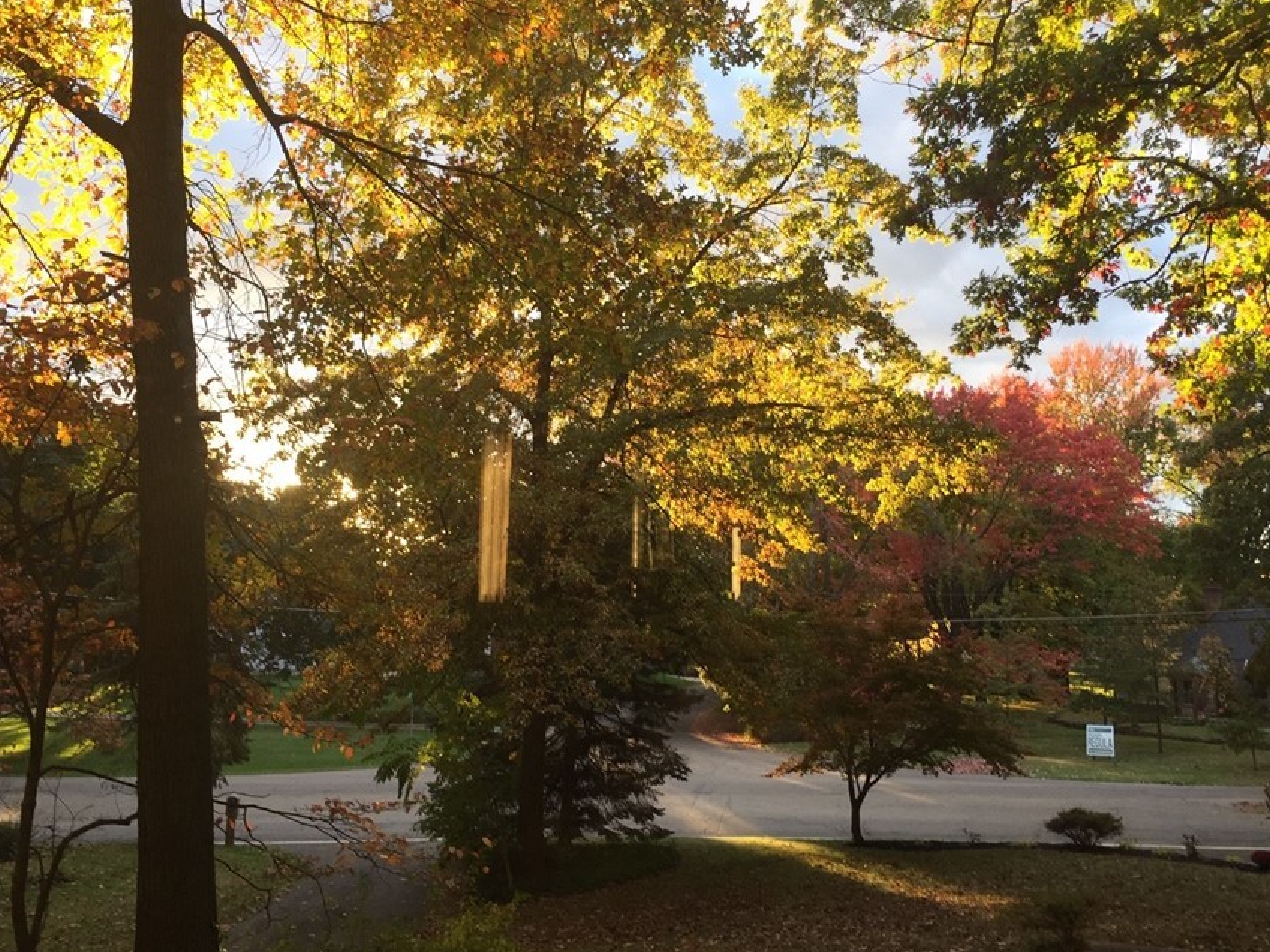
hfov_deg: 52.6
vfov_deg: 40.6
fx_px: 1284
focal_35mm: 35
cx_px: 677
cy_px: 419
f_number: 2.2
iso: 32
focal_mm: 4.15
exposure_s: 1/60
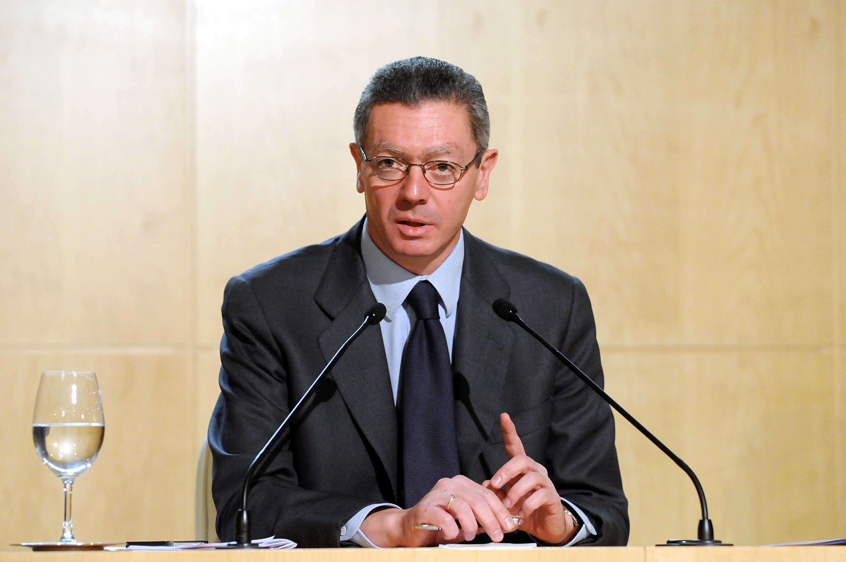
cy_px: 281
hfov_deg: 11.4
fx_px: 4225
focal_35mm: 180
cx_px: 423
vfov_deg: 7.6
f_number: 3.2
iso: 1600
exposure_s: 1/400
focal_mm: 120
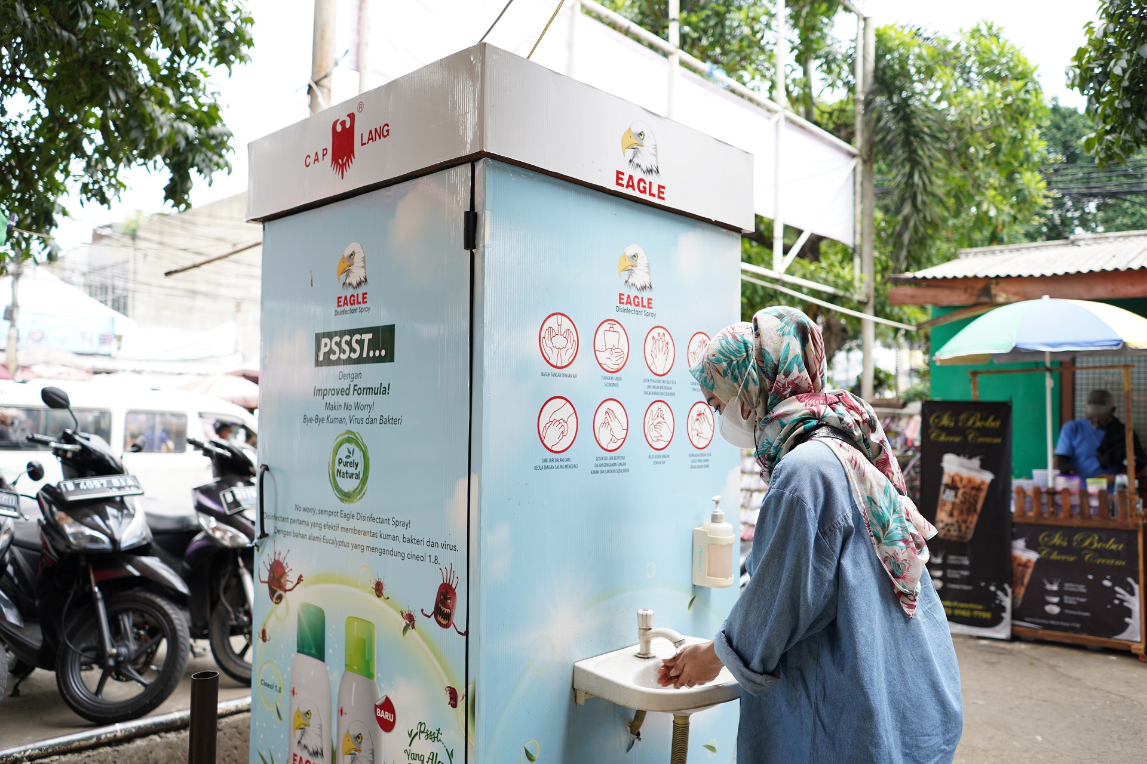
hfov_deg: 65.5
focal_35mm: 28
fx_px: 892
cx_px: 574
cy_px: 382
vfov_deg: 46.4
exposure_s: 1/200
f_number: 2.8
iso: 100
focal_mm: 28
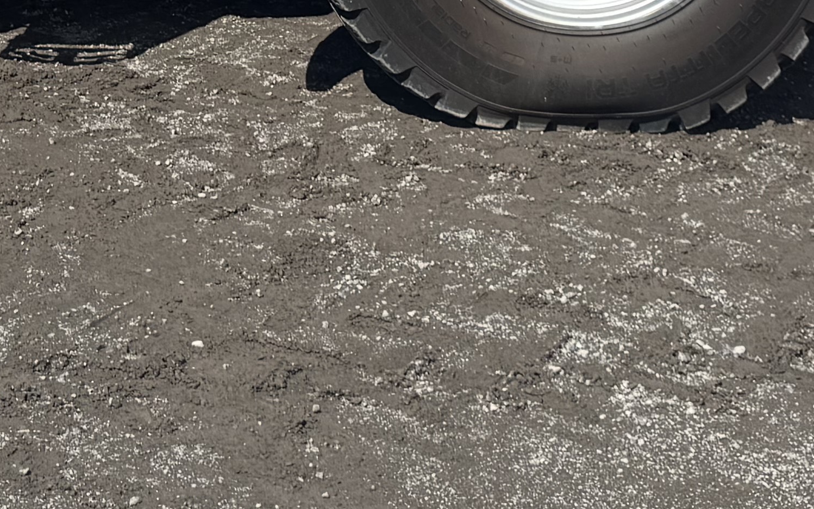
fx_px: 2152
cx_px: 322
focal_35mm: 97
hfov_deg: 21.4
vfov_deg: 12.2
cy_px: -462
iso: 80
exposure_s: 1/4310
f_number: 1.78
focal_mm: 6.76
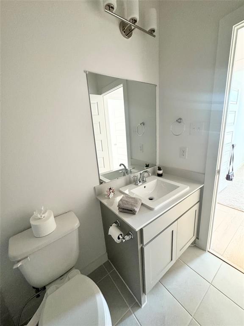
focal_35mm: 14
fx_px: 132
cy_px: 163
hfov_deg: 85.7
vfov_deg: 102.1
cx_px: 122
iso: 400
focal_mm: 2.22
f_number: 2.2
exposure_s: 1/60
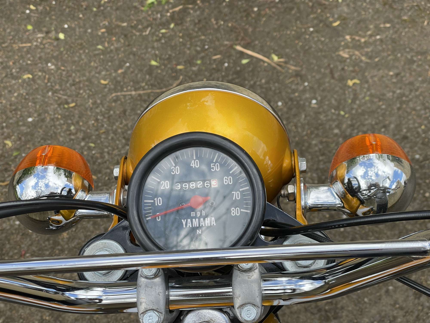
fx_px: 646
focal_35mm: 52
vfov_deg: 28.0
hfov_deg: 36.8
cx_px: 215
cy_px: 162
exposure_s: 1/305
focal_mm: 6
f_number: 2
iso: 25
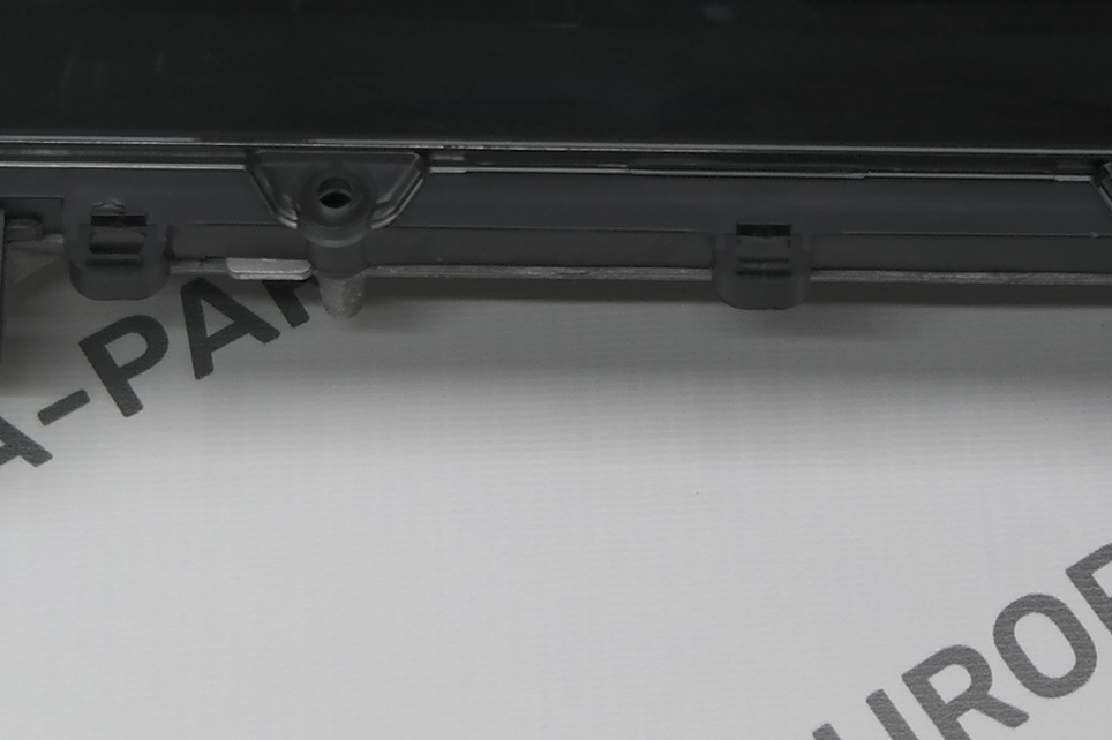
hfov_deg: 17.4
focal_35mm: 117
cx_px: 757
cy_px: -346
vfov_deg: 11.3
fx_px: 3613
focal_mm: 19
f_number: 3.5
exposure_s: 1/80
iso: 100
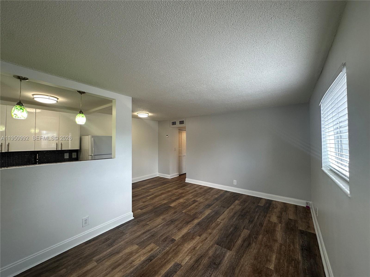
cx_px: 185
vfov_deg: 85.7
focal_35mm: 14
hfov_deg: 102.1
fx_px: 150
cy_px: 138
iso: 100
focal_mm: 2.22
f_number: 2.2
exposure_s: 1/120
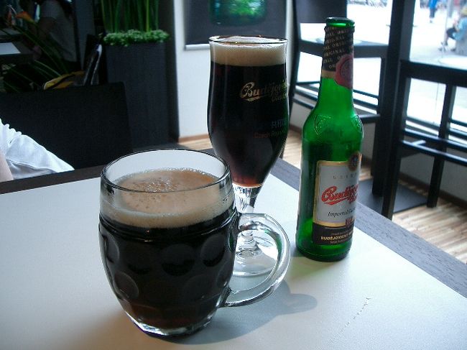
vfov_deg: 40.7
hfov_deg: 52.6
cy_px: 175
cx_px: 234
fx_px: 472
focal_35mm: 35
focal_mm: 5.8
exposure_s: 1/100
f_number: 2.6
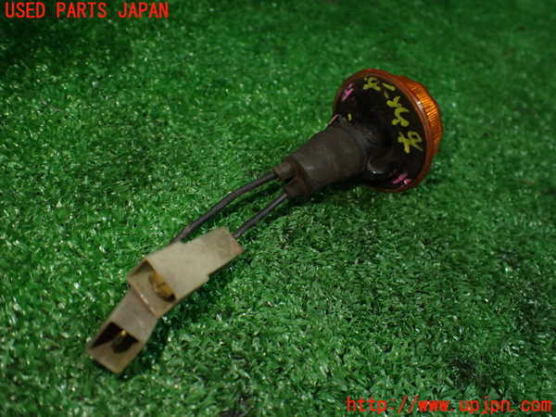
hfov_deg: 60.0
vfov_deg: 46.8
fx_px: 482
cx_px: 278
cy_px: 208
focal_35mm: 30
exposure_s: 1/125
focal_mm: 5.4
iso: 400
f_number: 2.3
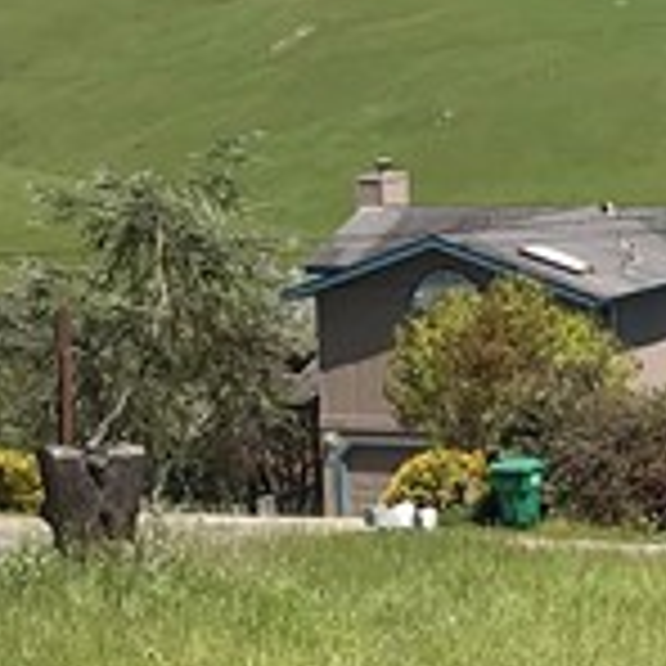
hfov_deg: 10.2
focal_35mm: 171
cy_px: -63
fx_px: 3722
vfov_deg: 10.1
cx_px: 171
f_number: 1.8
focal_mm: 3.99
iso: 20
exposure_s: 1/3195
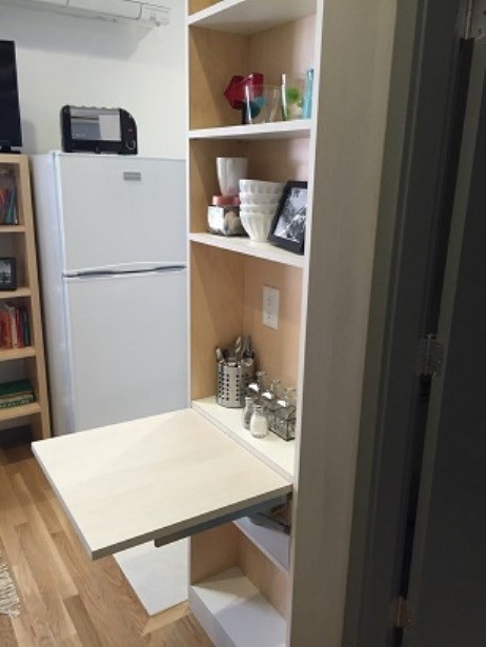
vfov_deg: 61.6
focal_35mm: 29
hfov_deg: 48.3
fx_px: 542
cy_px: 324
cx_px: 243
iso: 100
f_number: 2.2
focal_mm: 4.15
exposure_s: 1/30
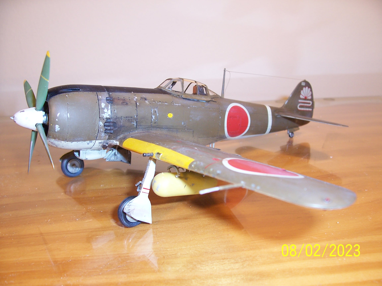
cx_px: 191
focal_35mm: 34
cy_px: 143
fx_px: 375
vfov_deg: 41.8
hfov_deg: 54.0
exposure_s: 1/90
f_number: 2.7
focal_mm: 5.6
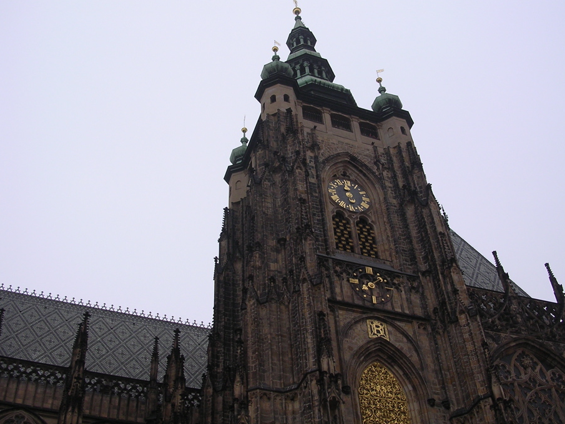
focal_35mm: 43
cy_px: 222
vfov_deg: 33.6
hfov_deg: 43.8
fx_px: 702
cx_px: 306
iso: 100
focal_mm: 5.8
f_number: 2.8
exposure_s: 1/420
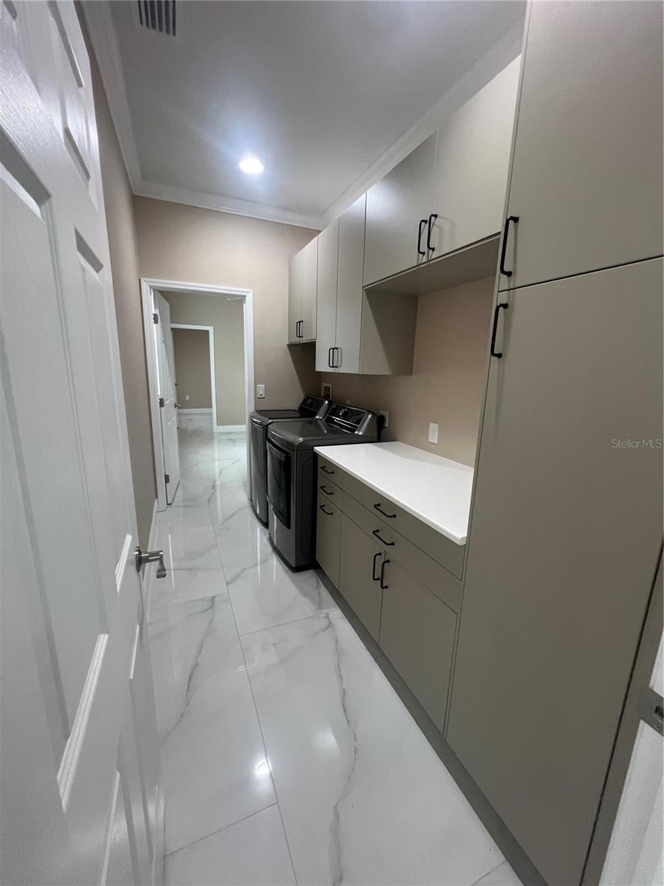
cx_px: 332
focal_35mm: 13
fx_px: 332
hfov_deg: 89.9
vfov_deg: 106.2
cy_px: 443
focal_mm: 1.57
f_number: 1.8
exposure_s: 1/120
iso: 250
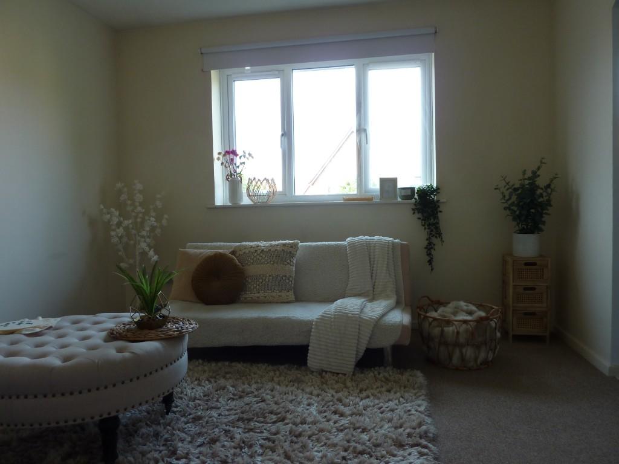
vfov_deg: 54.9
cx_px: 310
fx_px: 447
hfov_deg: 69.4
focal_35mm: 25
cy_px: 232
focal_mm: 4.1
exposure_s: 1/40
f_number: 3.3
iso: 80
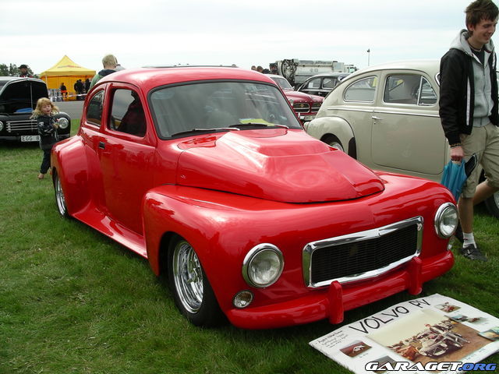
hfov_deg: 50.1
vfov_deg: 38.7
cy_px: 187
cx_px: 250
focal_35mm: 37
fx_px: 533
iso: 64
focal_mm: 7.8
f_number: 5
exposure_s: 1/320
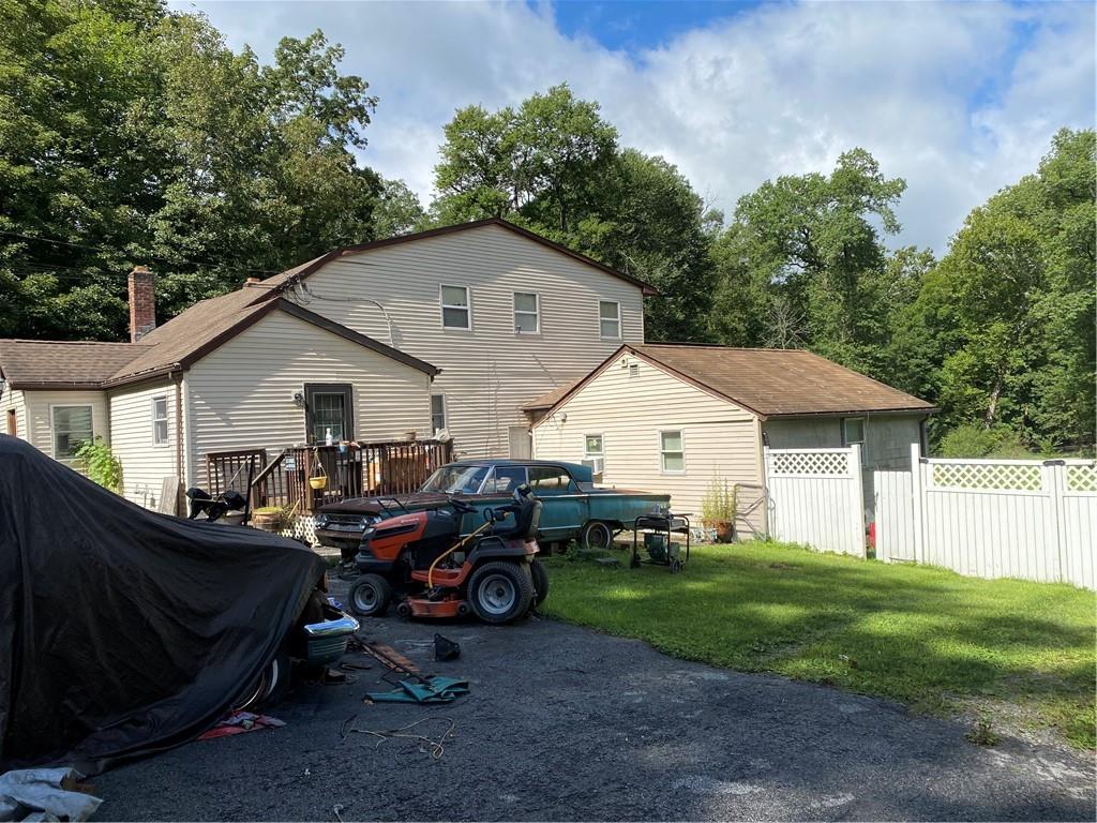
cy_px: 412
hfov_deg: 67.3
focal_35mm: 26
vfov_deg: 53.1
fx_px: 824
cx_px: 548
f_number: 1.8
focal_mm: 4.25
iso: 32
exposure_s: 1/2625
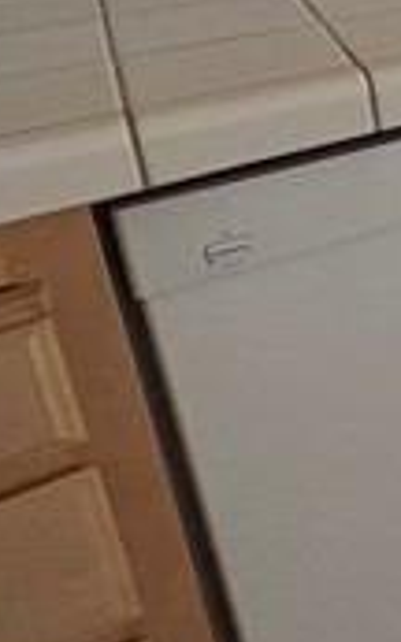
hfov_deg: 13.2
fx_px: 963
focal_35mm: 55
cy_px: -22
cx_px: 1069
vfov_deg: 33.3
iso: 200
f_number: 2.2
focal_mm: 2.22
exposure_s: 1/79
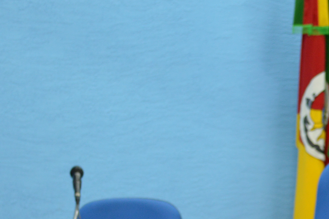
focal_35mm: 164
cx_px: 406
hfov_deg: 12.2
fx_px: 1499
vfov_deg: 8.3
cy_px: 271
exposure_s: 1/15
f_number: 5
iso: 640
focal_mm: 38
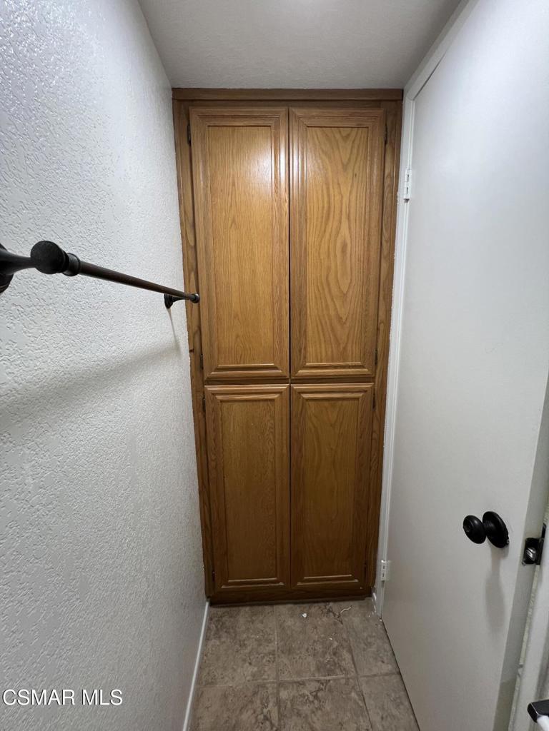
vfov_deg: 106.2
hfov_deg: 89.9
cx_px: 274
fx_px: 275
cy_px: 366
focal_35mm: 13
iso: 125
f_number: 1.8
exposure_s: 1/60
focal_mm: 1.57
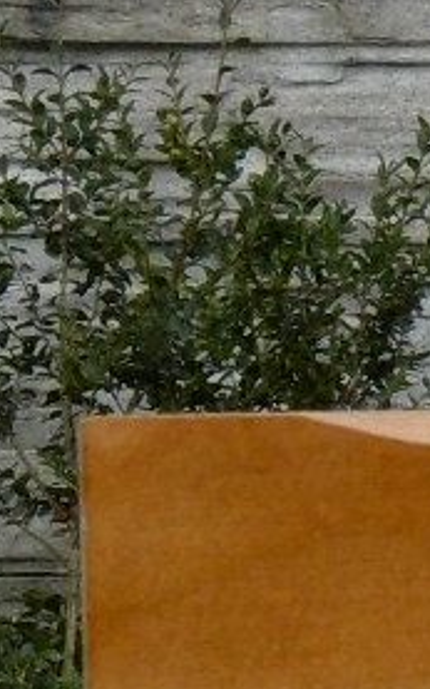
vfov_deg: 3.9
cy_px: 1224
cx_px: 1099
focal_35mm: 532
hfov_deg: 2.4
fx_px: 9980
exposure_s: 1/80
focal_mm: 12.1
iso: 100
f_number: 4.4
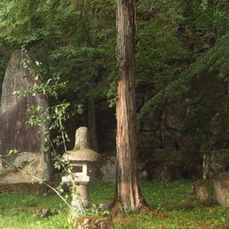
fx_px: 636
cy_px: 132
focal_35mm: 85
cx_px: 24
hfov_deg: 20.0
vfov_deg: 20.4
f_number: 2.9
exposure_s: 1/10
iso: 141
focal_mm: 6.2
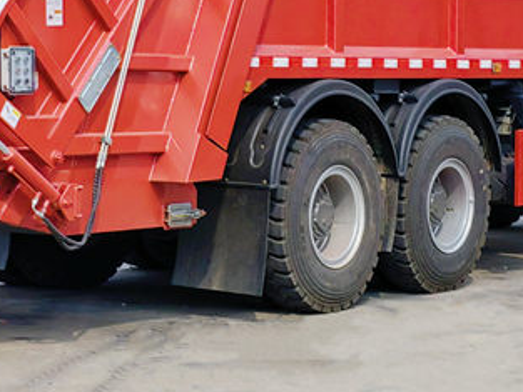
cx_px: 229
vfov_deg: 10.7
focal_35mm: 138
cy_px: 92
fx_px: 2086
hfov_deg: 14.3
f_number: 1.9
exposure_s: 1/2500
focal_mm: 5.52
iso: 80
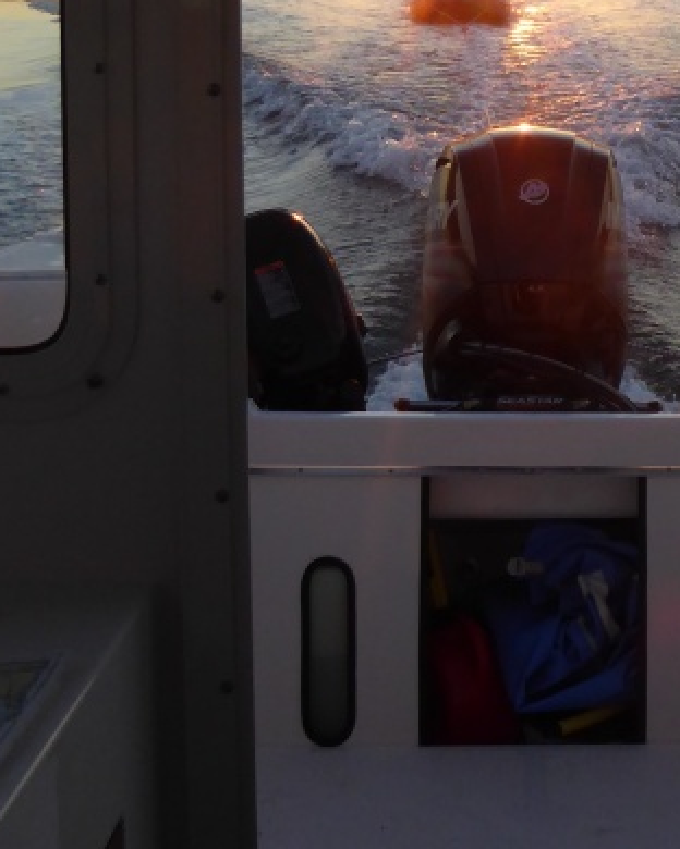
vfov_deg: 38.6
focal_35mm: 48
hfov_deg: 31.0
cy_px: 344
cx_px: 488
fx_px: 1208
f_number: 3.3
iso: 160
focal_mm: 4.3
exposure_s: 1/500
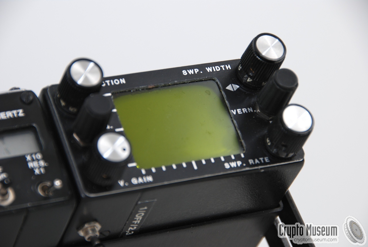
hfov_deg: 8.1
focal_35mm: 255
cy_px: 124
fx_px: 2610
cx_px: 184
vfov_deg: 5.4
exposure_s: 1/60
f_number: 8
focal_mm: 170
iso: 200
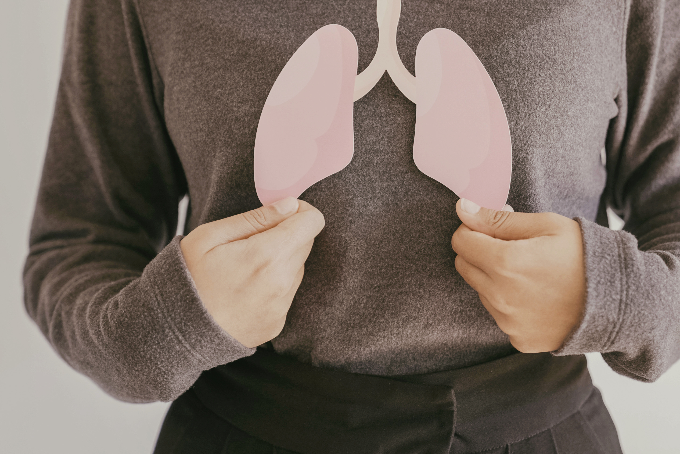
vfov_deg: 15.9
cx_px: 426
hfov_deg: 23.6
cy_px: 131
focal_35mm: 86
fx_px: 1625
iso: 200
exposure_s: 1/100
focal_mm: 59
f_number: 2.8
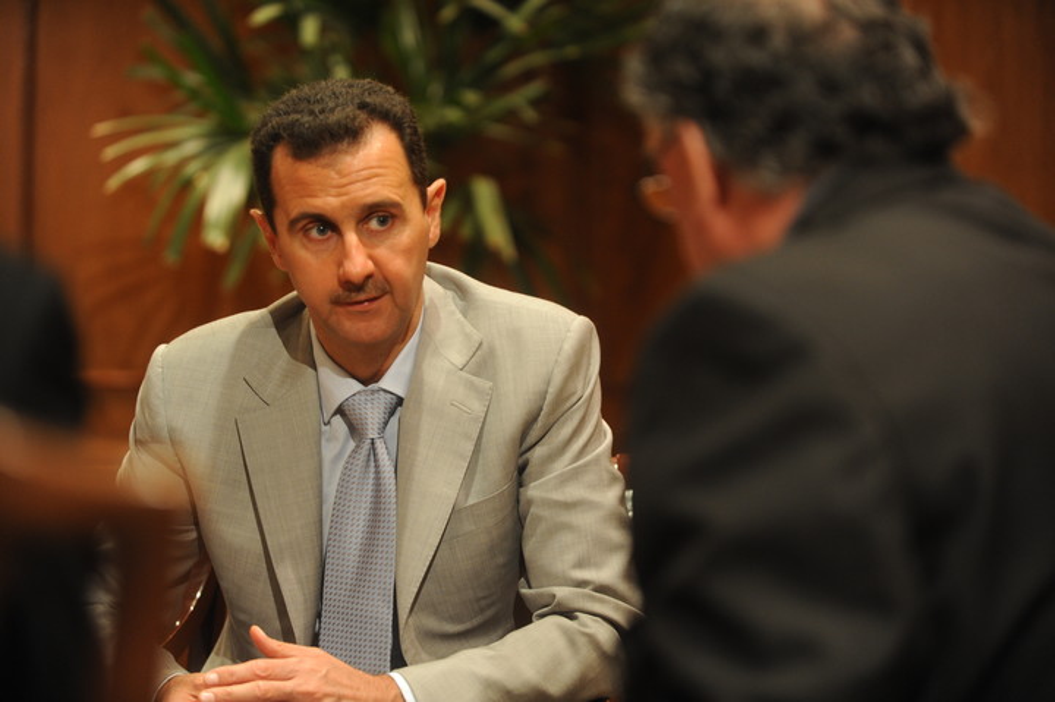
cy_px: 351
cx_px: 528
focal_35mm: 105
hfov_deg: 19.5
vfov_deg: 13.0
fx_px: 3075
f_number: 2.8
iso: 1600
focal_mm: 105
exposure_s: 1/50
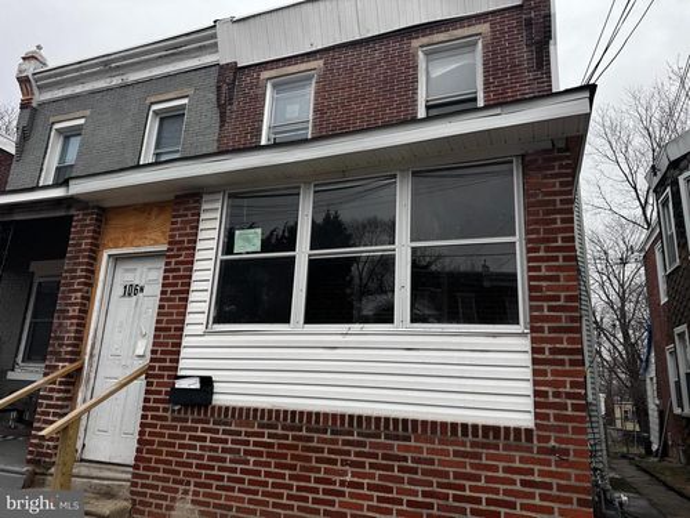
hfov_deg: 71.6
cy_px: 259
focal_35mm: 24
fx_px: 478
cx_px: 345
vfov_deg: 56.8
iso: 80
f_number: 1.78
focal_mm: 6.76
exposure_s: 1/700
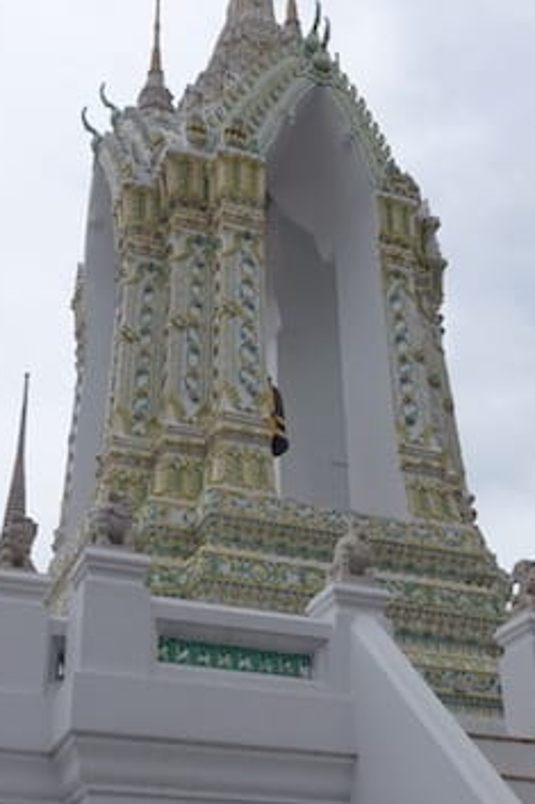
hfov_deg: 26.4
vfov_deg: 38.7
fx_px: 1138
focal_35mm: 51
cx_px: 241
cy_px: 481
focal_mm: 10.89
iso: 125
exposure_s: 1/640
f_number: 5.6
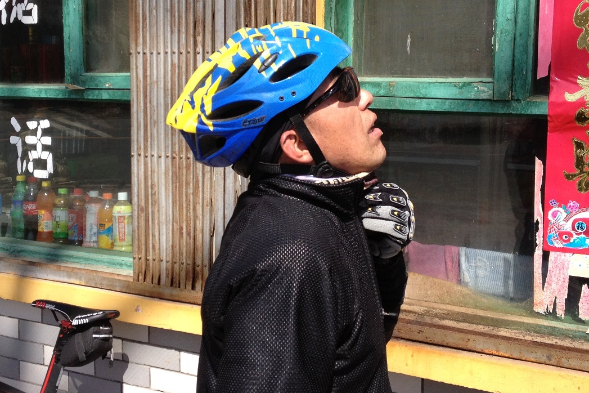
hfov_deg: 33.9
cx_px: 287
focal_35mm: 59
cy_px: 152
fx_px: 965
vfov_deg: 22.9
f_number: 2.4
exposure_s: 1/1042
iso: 64
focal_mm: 4.28
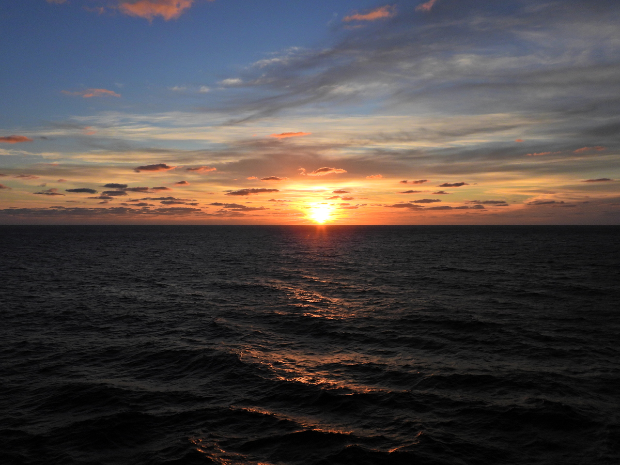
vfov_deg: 49.7
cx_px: 310
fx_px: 502
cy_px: 232
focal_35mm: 28
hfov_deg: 63.4
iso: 100
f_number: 2.8
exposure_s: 1/1600
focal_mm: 5
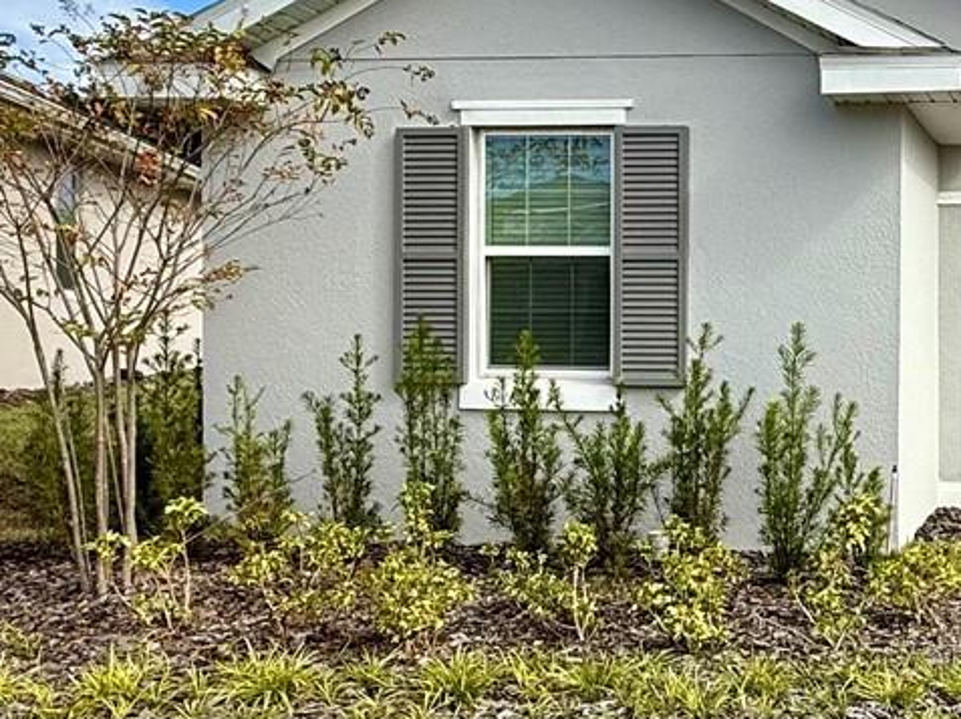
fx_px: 1304
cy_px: 336
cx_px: 999
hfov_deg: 35.8
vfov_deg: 30.8
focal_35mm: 47
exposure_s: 1/1795
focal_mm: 2.22
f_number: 2.2
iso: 50
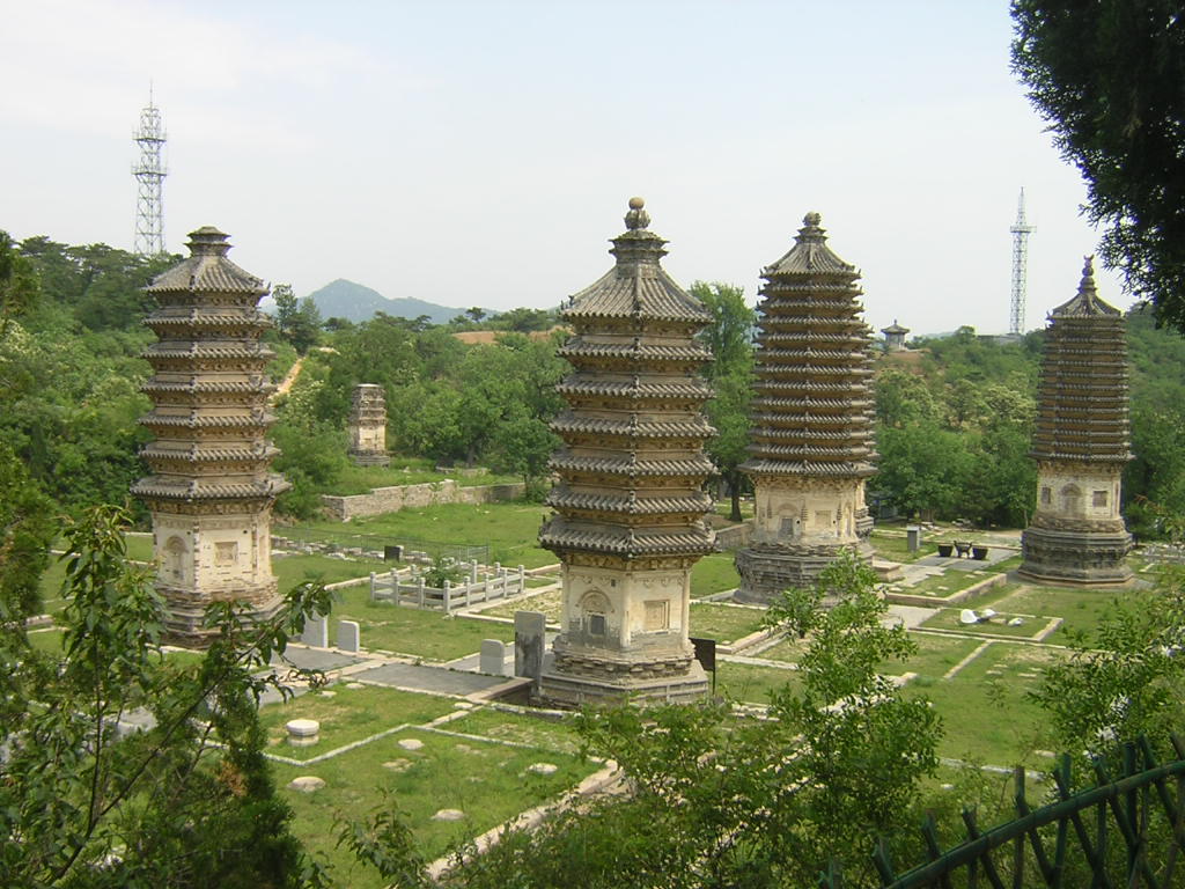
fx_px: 1232
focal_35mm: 36
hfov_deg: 51.4
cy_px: 444
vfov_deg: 39.7
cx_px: 592
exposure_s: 1/163
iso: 100
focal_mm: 4.7
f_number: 5.2
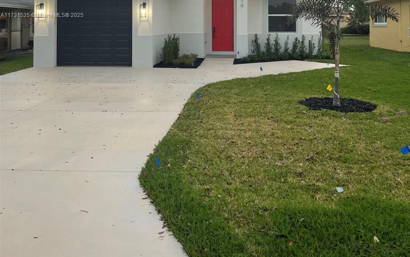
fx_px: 413
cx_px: 206
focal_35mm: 37
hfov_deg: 52.7
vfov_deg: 32.4
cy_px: 16
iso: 50
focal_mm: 4.2
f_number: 1.6
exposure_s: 1/121
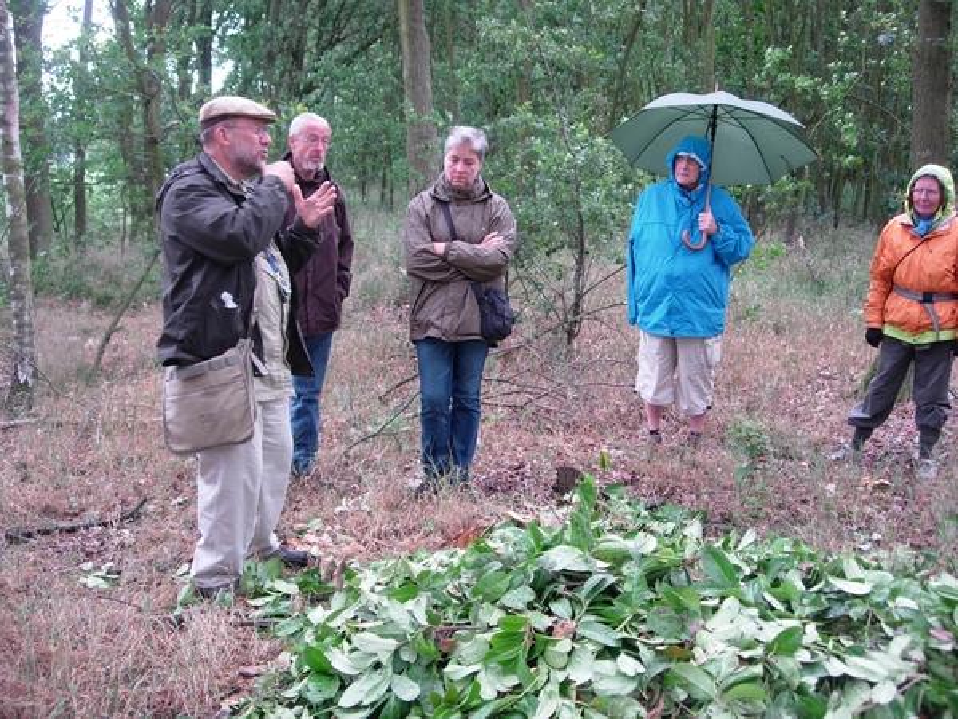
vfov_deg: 37.7
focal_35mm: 38
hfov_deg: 49.0
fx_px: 1052
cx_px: 479
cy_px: 360
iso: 64
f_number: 2.8
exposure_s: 1/76.1
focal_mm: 7.8
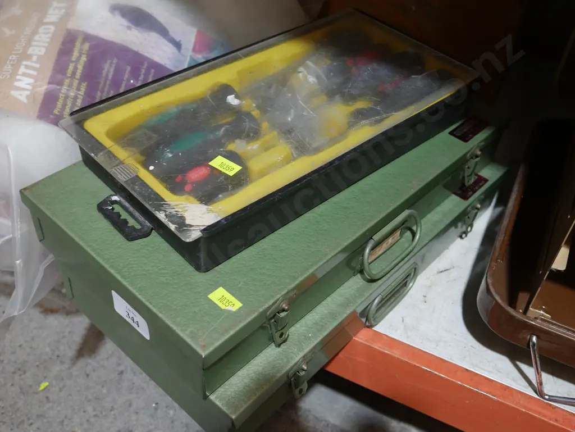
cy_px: 216
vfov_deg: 37.8
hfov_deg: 49.0
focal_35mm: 38
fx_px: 632
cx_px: 288
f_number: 4.5
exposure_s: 1/60
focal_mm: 19
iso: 500
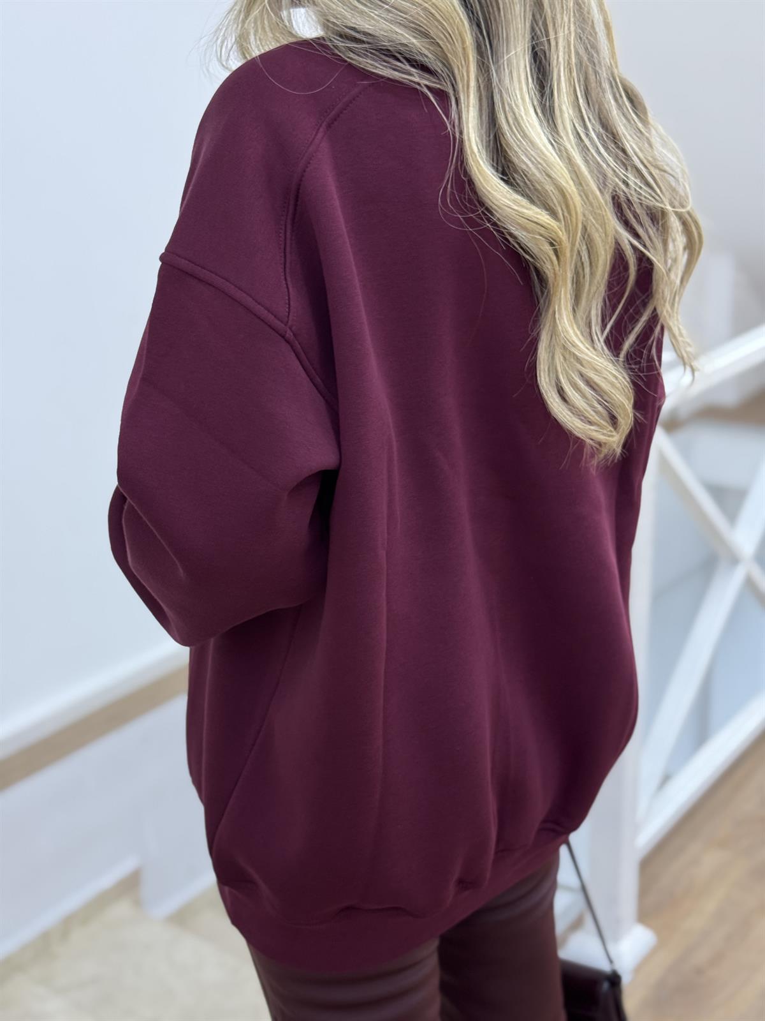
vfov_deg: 39.7
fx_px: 1414
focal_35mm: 48
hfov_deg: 30.3
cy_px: 510
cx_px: 382
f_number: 1.78
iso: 160
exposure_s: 1/50
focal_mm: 6.76
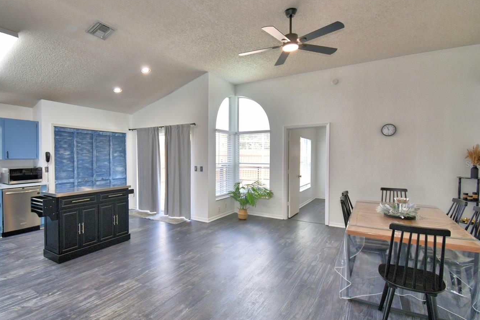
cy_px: 164
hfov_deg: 89.6
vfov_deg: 67.3
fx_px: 240
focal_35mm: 18
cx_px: 210
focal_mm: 10
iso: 200
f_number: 4.5
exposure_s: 1/50
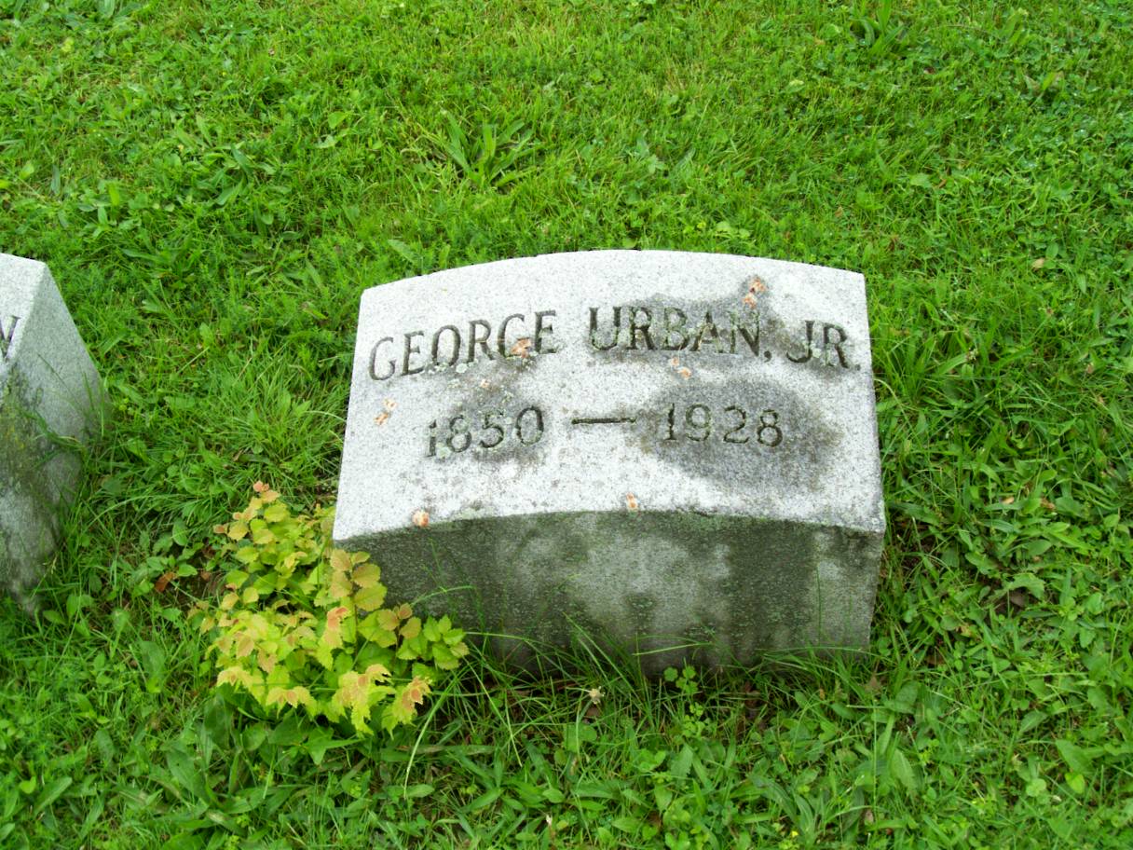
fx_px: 1375
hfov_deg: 44.8
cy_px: 425
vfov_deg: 34.3
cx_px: 566
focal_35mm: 42
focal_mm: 7
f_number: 2.9
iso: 80
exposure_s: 1/247
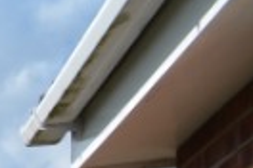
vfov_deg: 10.1
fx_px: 815
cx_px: -713
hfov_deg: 8.7
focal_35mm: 116
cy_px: 424
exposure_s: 1/250
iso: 100
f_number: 8
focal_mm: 10
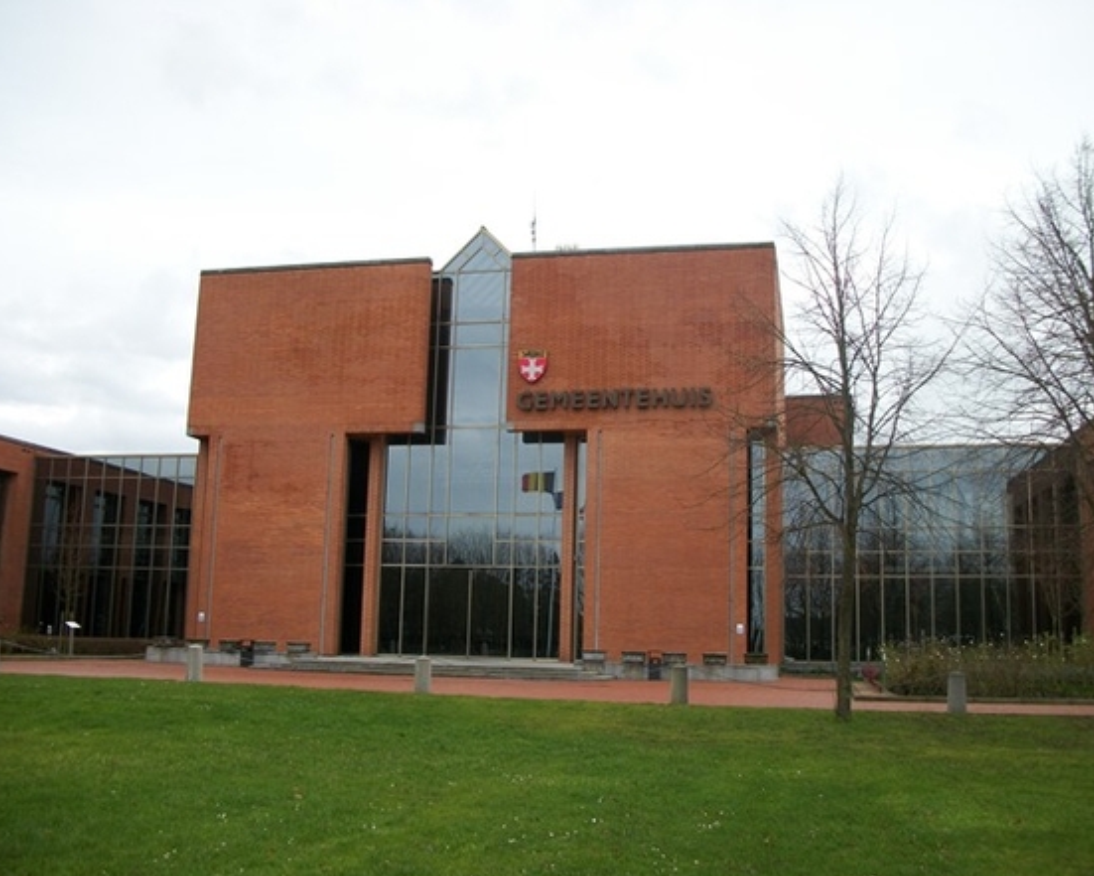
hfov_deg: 52.8
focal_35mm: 34
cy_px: 443
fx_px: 1101
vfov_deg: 43.4
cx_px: 558
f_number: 2.9
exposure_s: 1/160
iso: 80
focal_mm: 5.7
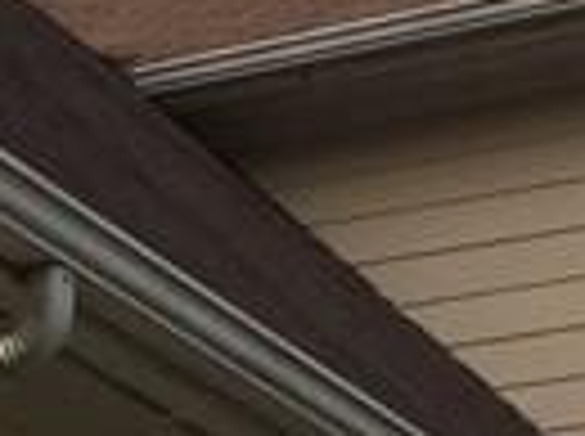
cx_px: -333
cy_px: 1124
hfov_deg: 8.4
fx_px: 3863
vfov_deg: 6.1
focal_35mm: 229
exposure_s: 1/942
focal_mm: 4.15
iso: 32
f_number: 2.2
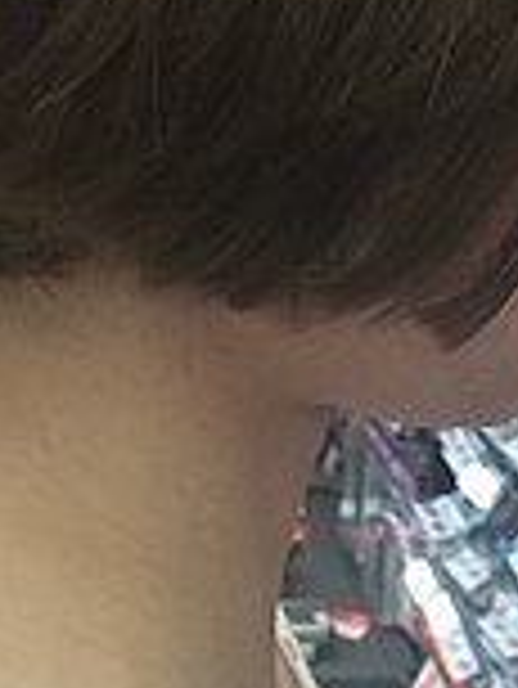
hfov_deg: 16.3
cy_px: 76
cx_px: 225
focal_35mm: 91
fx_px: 1813
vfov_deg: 21.1
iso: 40
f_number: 2.2
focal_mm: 4.15
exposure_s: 1/30
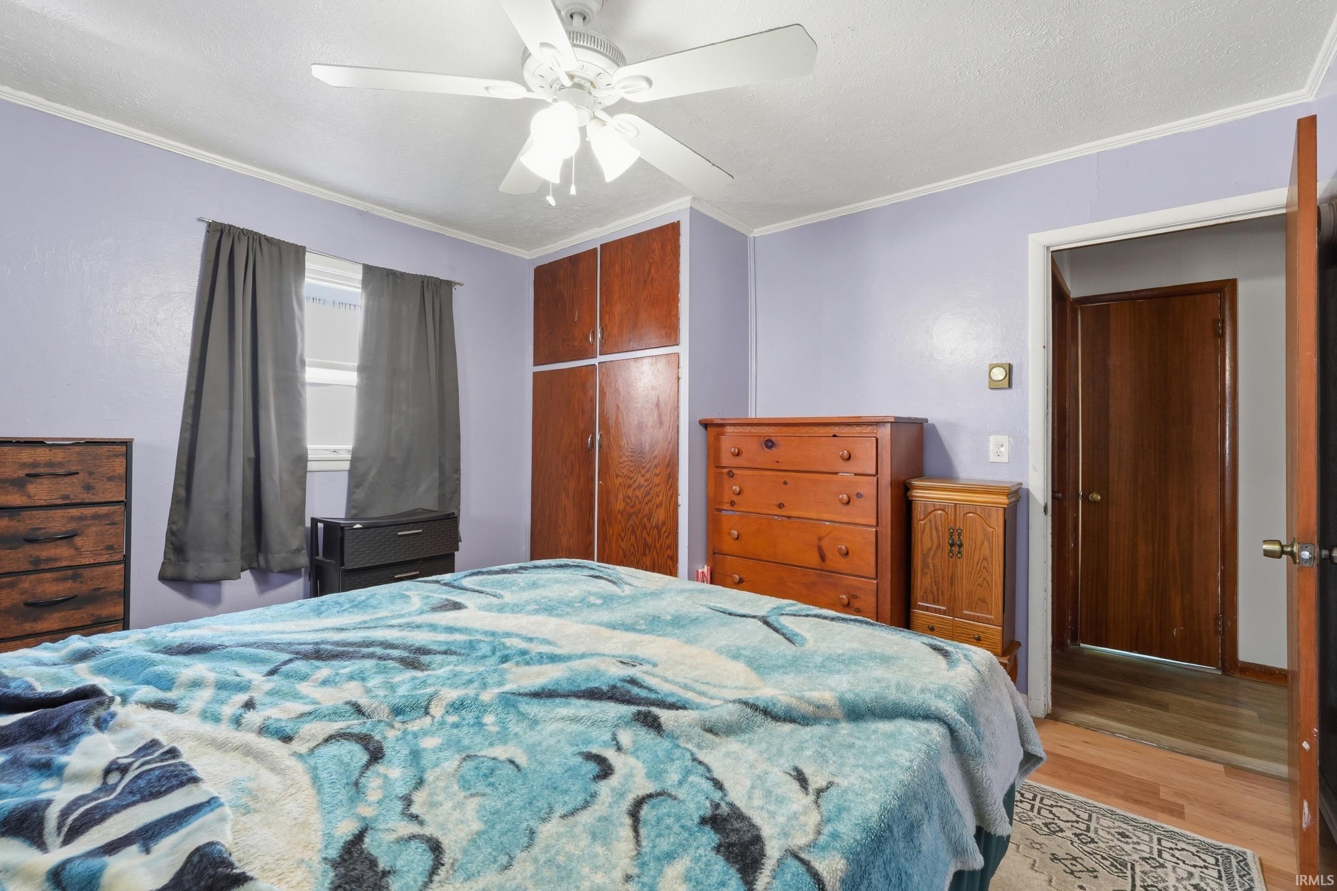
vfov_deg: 77.3
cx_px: 668
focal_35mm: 15
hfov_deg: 100.4
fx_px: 557
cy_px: 446
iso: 640
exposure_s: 1/25
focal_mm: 10
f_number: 9
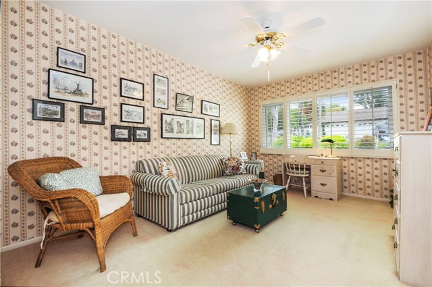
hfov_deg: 100.5
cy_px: 144
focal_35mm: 15
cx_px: 216
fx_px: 180
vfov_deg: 77.2
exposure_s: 1/30
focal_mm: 10
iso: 320
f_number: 8
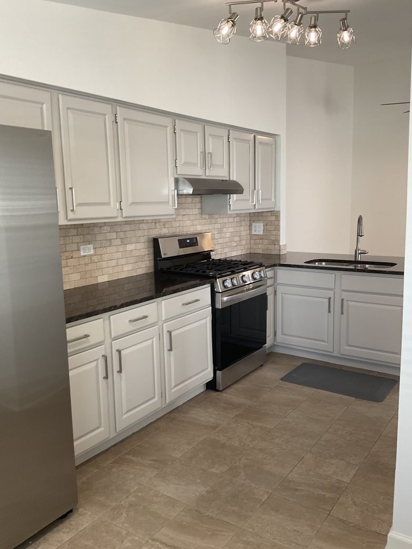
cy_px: 276
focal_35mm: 30
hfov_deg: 46.8
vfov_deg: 60.0
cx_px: 209
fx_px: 476
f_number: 1.8
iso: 64
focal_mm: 3
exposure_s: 1/60
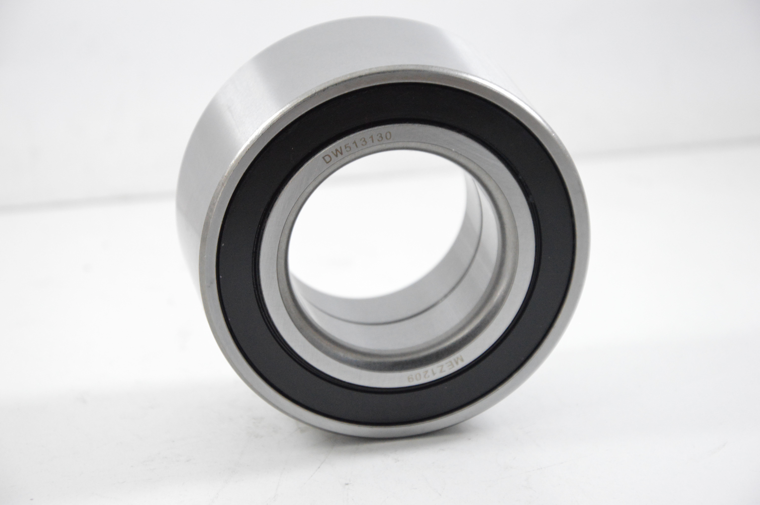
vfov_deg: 8.7
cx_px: 380
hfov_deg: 13.1
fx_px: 3322
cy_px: 252
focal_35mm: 158
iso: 3200
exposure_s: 1/100
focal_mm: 105
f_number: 7.1
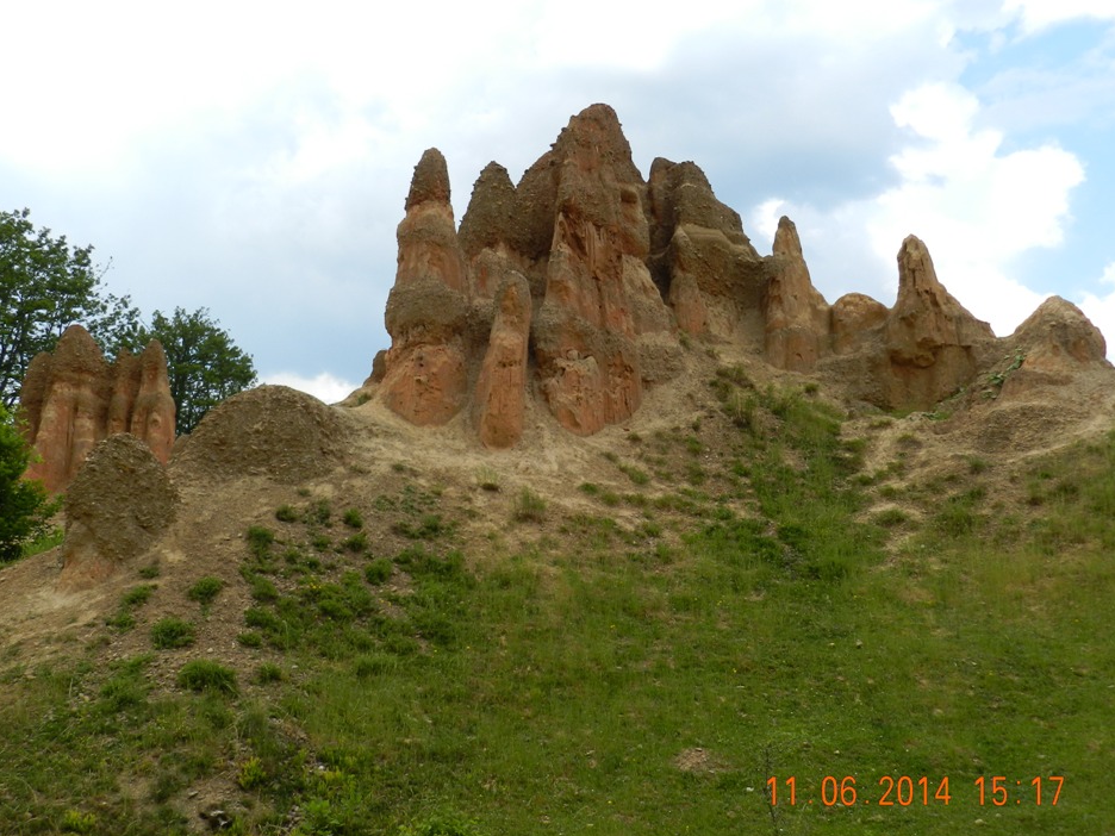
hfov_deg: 52.6
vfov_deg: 40.7
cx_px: 529
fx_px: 1127
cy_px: 429
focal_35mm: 35
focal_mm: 5.6
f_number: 3.7
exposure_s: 1/640
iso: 160
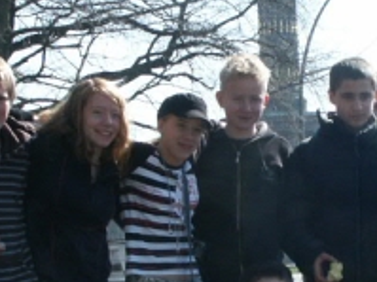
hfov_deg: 13.1
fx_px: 1622
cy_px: 157
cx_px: 352
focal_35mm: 149
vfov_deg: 9.9
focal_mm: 9.5
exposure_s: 1/250
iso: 100
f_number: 5.6
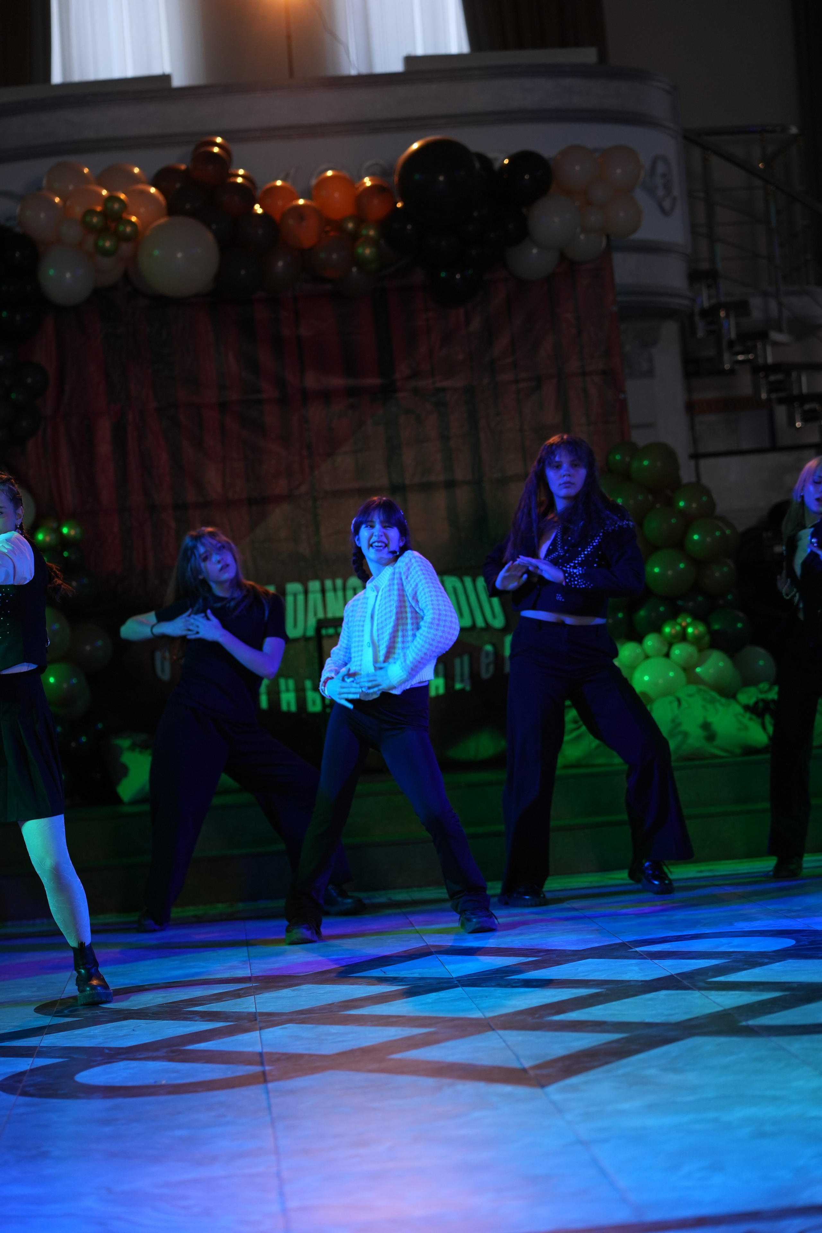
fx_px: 2911
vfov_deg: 23.9
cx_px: 411
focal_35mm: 85
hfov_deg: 16.1
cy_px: 616
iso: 800
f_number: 2.2
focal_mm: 85
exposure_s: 1/400
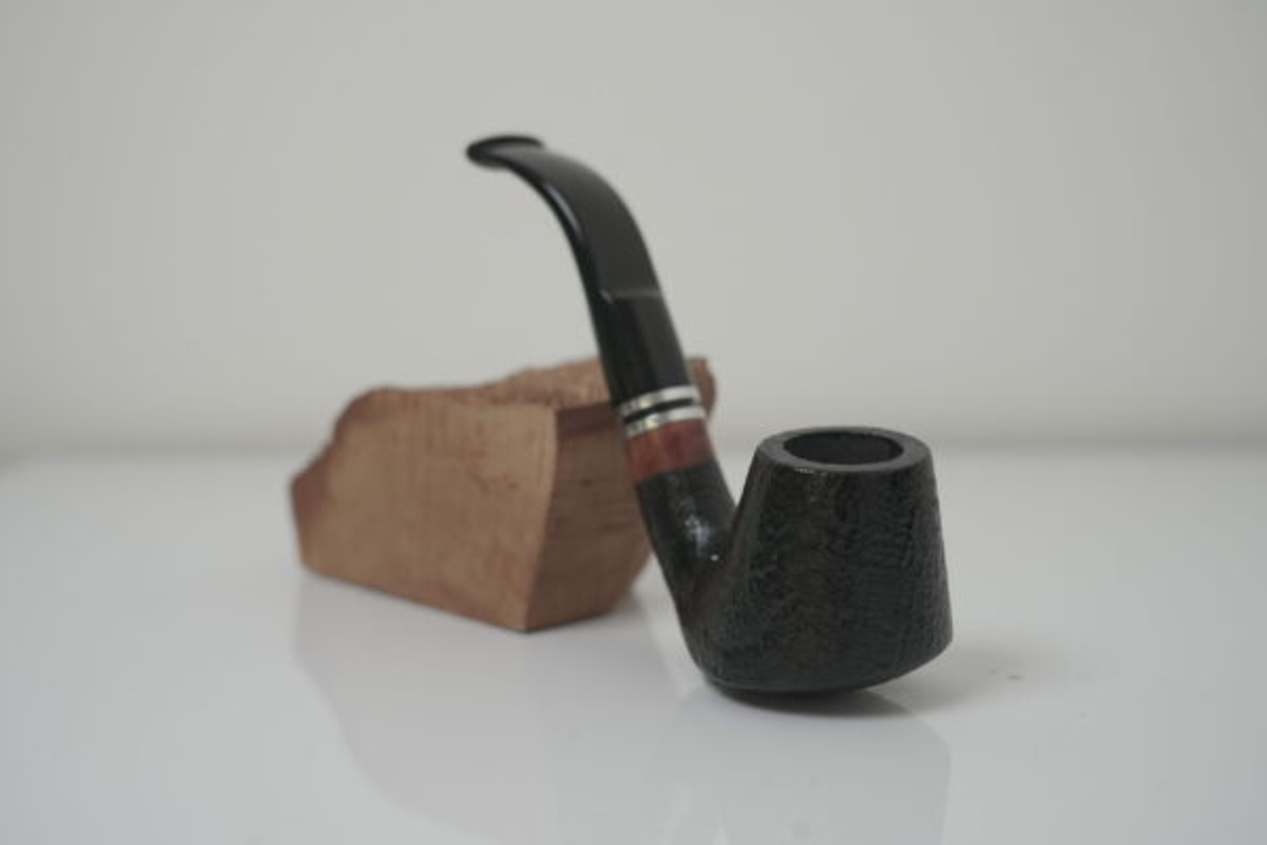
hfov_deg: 39.6
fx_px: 1760
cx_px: 634
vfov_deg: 27.0
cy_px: 422
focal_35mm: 50
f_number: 5.6
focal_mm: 50
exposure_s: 1/125
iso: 500
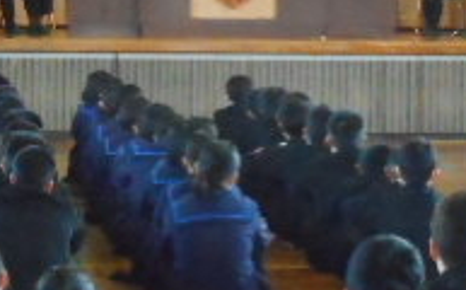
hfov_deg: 7.8
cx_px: 232
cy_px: -29
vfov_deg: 4.8
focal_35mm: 271
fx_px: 3437
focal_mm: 13.8
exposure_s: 1/60
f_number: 5.5
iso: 1600
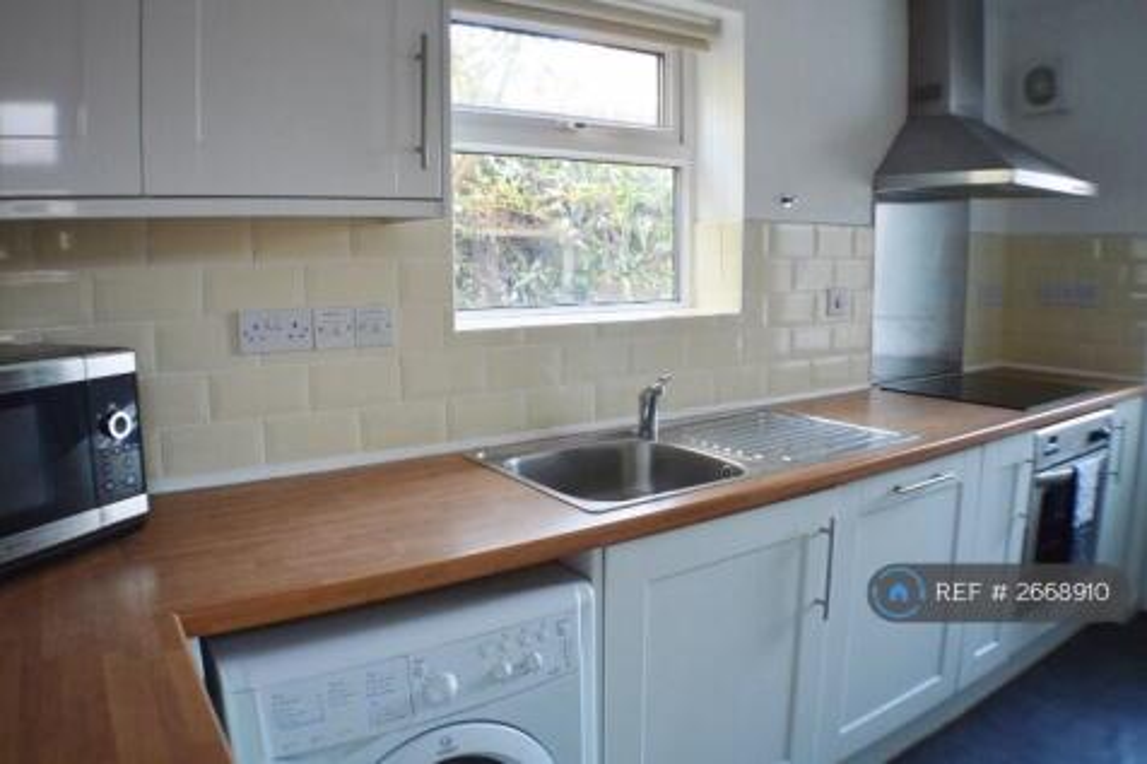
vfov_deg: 39.9
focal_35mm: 33
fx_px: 1051
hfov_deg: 57.2
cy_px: 382
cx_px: 574
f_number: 3.8
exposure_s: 1/60
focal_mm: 22
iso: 640
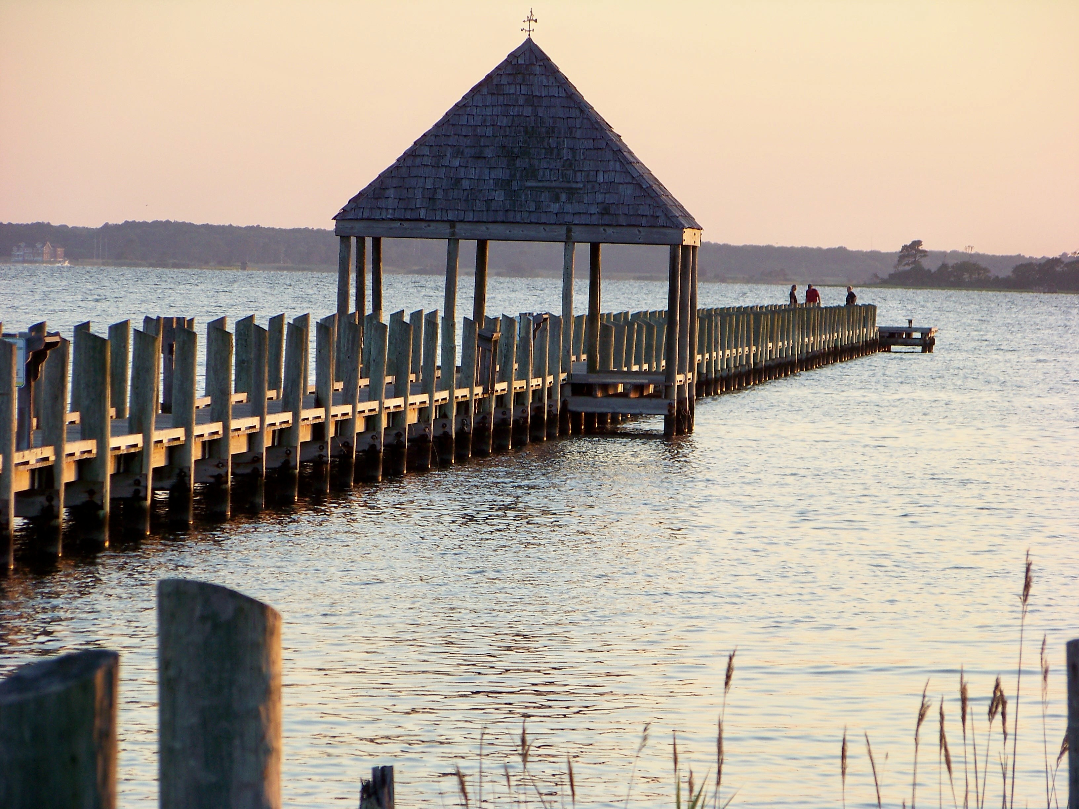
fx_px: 7294
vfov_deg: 6.4
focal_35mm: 234
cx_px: 540
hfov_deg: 8.5
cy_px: 404
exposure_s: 1/125
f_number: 3.6
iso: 65
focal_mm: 37.4
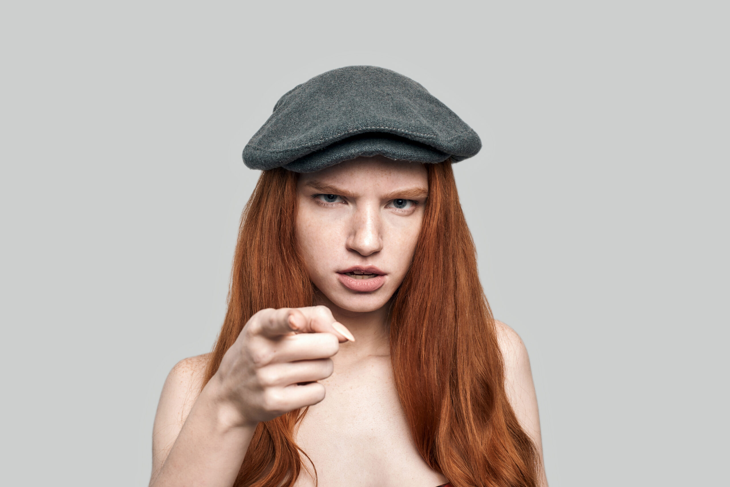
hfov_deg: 39.6
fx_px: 1014
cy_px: 244
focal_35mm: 50
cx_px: 365
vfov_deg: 27.0
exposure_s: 1/160
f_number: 11
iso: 125
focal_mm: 50
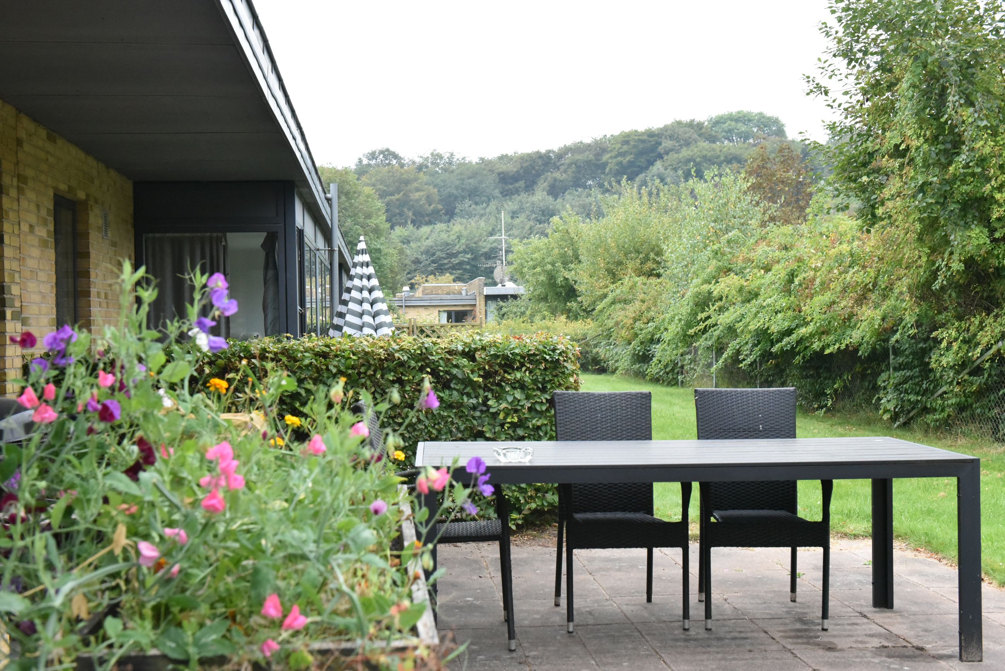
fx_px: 1173
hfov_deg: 46.4
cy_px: 336
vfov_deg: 31.9
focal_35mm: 42
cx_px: 502
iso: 8000
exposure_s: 1/2000
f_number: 6.3
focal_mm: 42
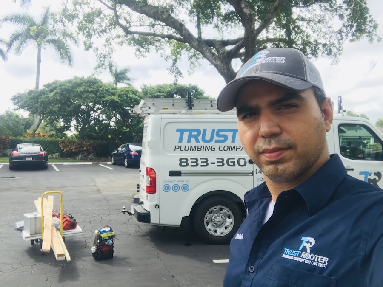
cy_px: 144
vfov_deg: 44.2
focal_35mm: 32
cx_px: 192
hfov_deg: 56.8
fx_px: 354
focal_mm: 2.87
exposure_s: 1/253
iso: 25
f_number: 2.2
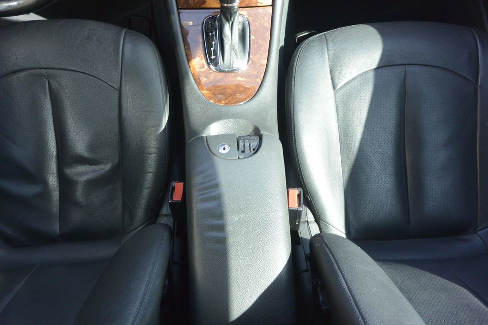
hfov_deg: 63.7
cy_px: 162
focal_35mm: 29
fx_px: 393
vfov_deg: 45.0
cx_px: 244
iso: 280
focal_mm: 11
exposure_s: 1/125
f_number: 3.5
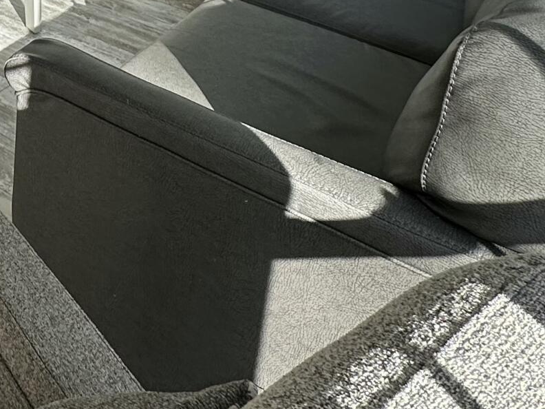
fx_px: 834
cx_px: -96
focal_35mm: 53
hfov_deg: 31.0
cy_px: -189
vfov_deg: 22.9
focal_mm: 2.22
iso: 40
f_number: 2.2
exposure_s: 1/179
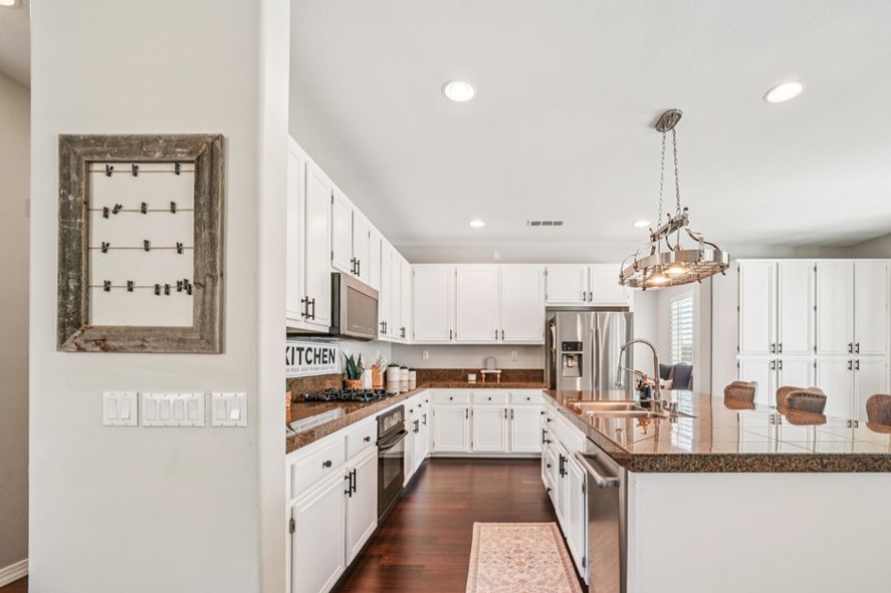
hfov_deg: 100.0
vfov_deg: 77.0
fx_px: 371
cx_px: 494
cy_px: 332
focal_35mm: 15
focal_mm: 13
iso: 400
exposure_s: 1/20
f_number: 8
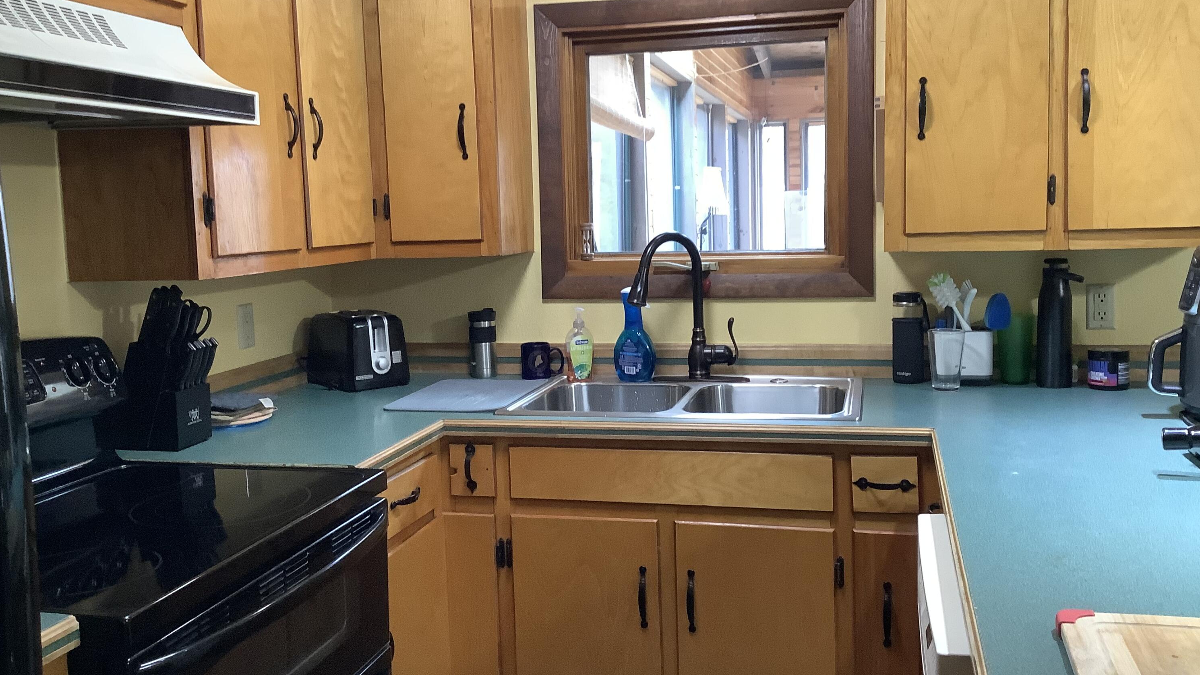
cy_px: 303
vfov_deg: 34.6
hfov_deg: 58.0
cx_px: 601
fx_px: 1082
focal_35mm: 34
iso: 250
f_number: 2.4
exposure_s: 1/50
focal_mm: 3.3
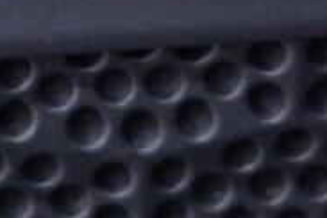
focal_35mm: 283
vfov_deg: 4.5
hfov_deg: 7.1
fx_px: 2570
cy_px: -624
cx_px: -291
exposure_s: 1/40
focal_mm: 24
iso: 200
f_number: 2.8
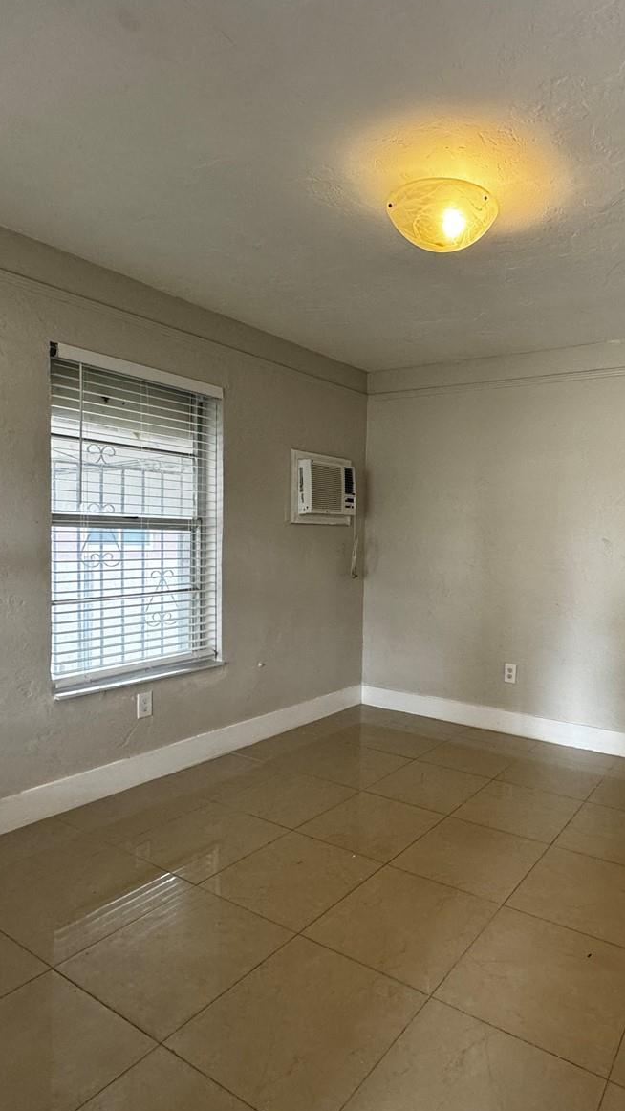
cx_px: 436
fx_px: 618
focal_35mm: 21
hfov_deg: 52.2
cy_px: 566
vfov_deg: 83.8
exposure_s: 1/120
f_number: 2.2
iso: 200
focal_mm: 2.22
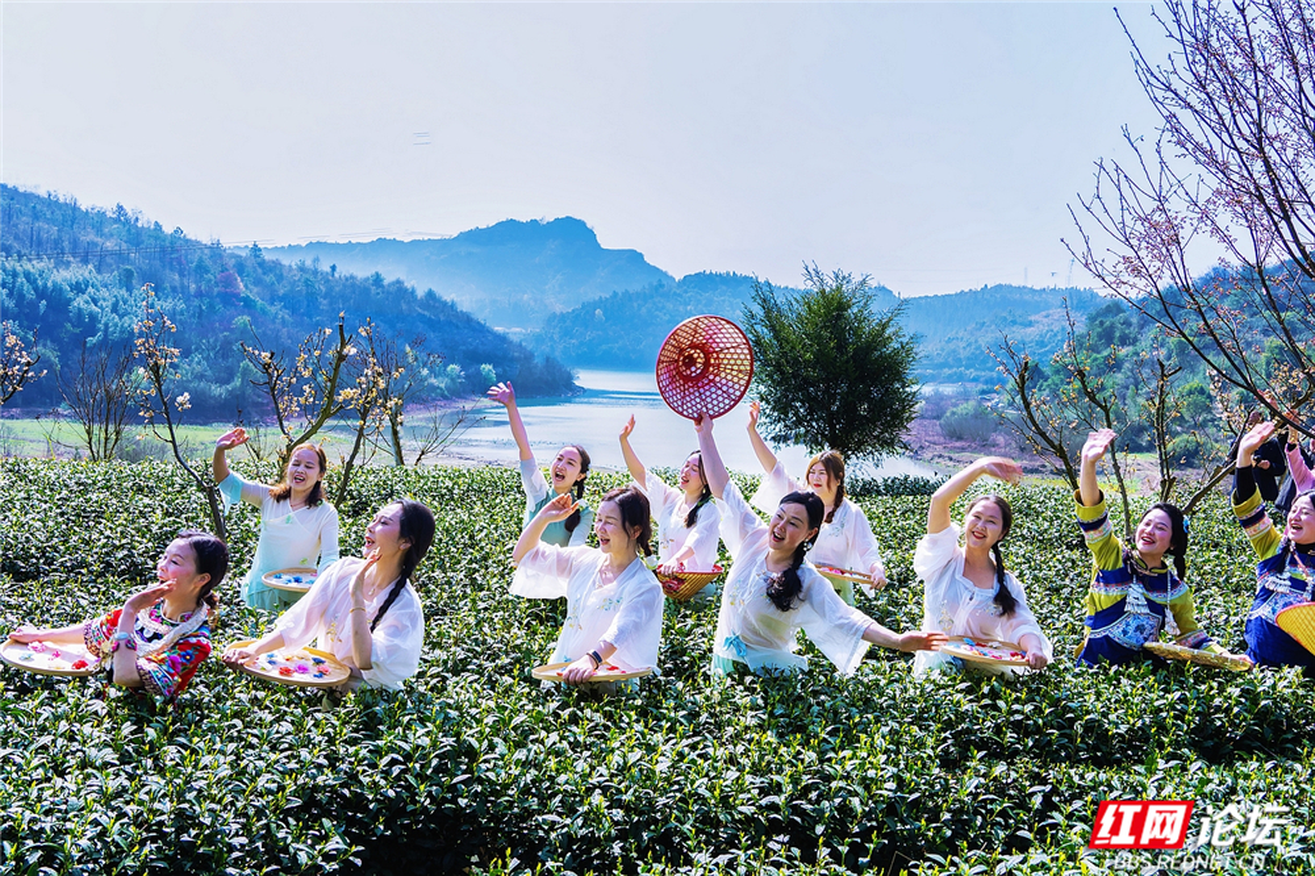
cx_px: 658
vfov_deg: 34.2
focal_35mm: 39
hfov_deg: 49.6
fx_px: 1424
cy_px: 438
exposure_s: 1/80
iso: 100
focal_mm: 39
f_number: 9
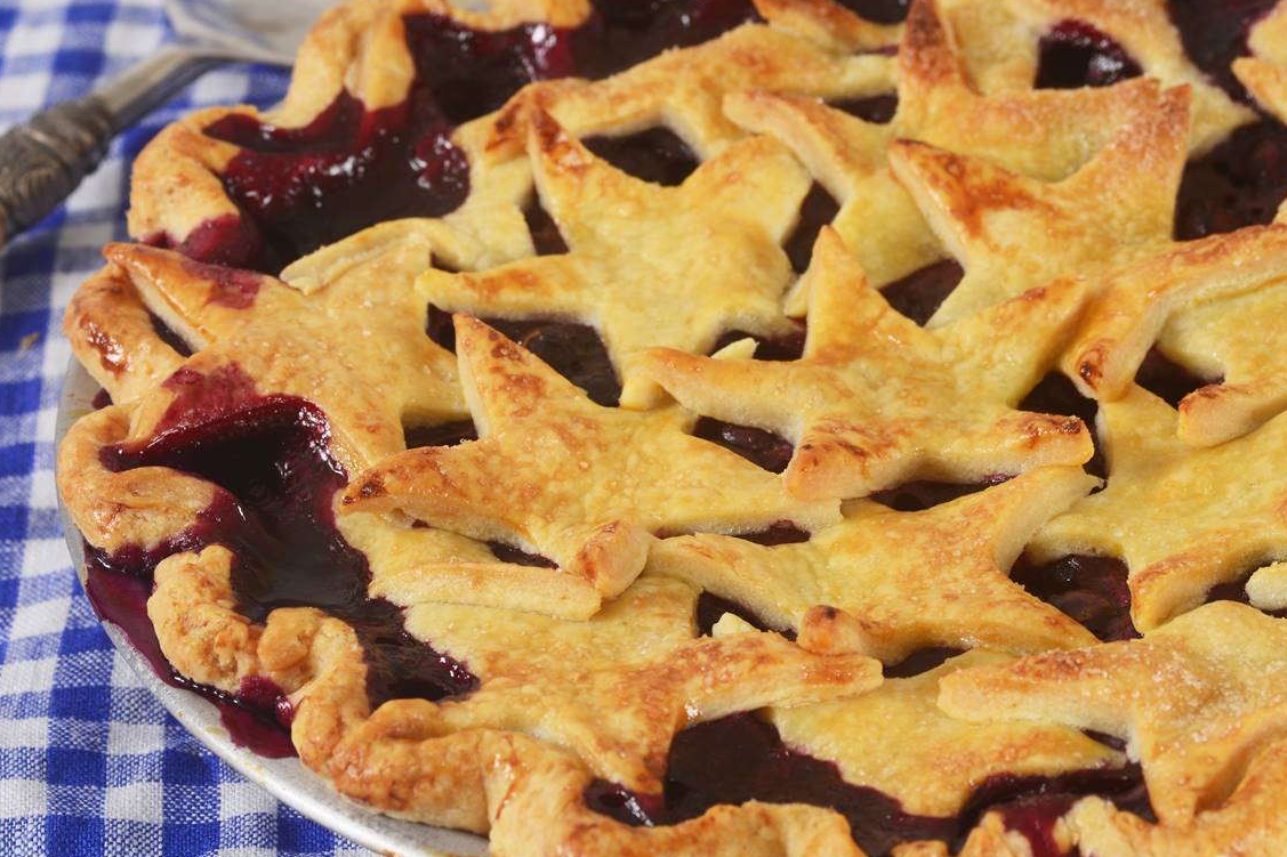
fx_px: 6382
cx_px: 697
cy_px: 443
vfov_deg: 7.7
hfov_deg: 11.5
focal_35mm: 179
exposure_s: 1/80
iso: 100
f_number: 8
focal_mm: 105
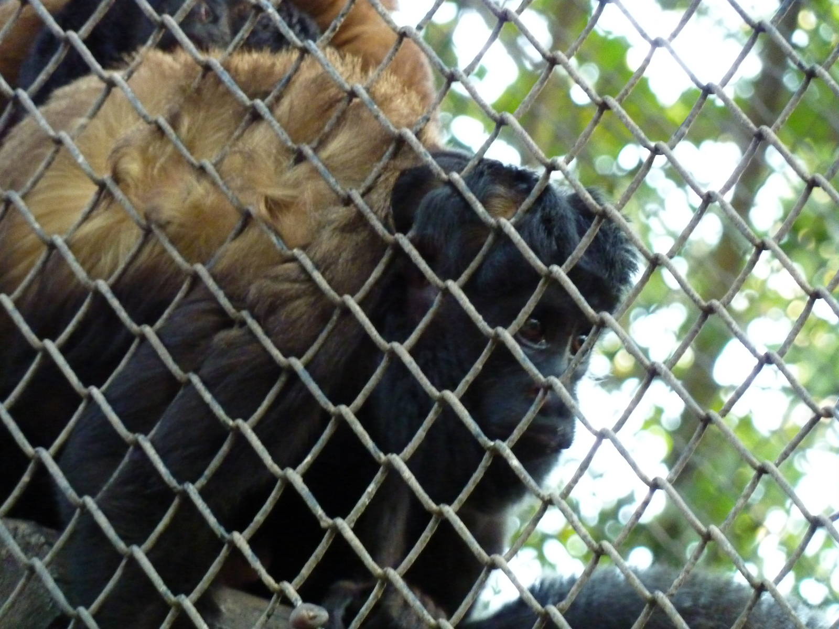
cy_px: 314
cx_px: 420
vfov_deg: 6.1
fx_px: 5865
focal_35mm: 242
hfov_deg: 8.2
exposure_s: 1/50
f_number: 4.7
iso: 800
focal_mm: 39.7
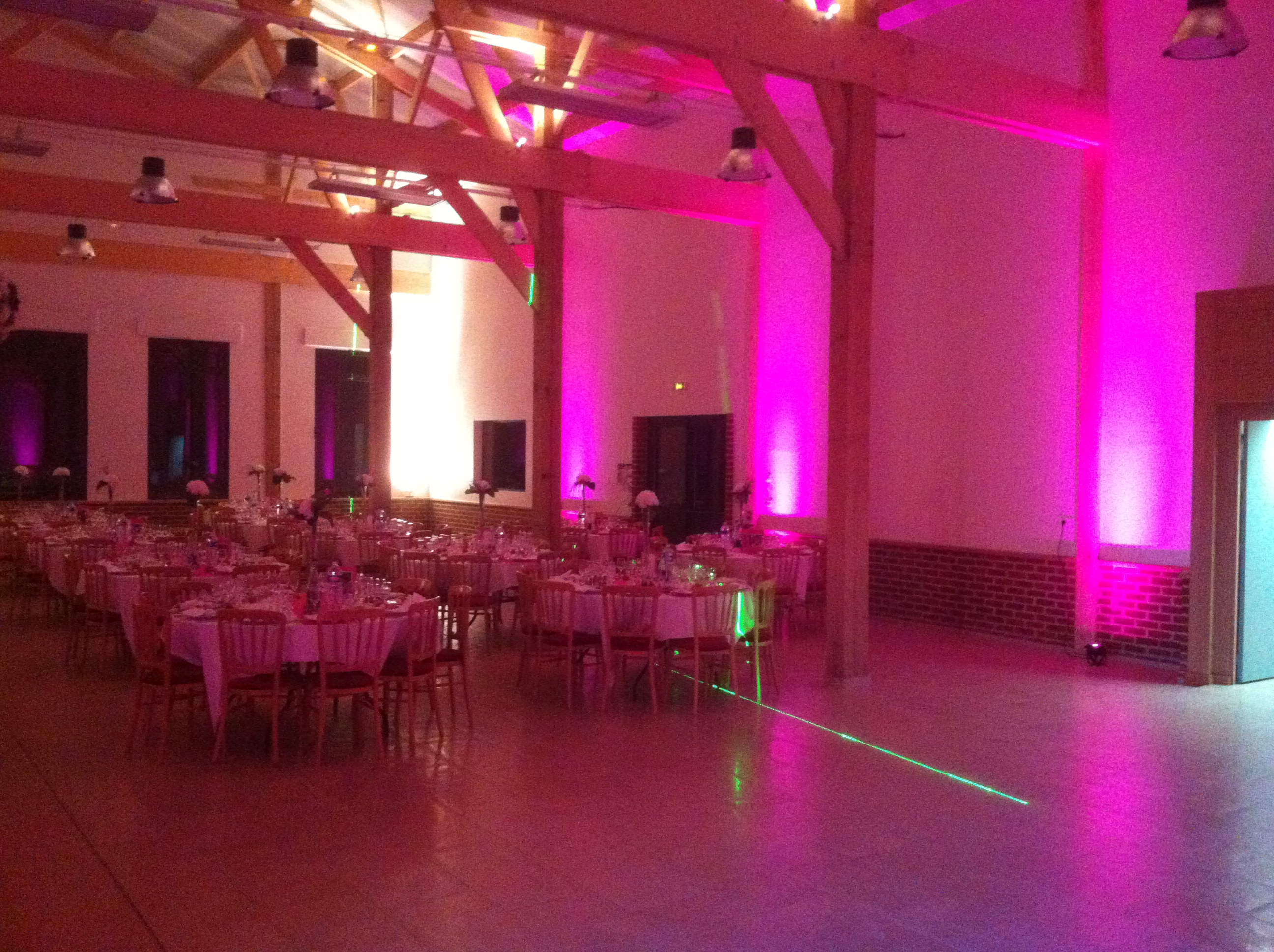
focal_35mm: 35
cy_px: 476
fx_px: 1286
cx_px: 637
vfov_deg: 40.6
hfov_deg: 52.7
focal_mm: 3.85
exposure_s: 1/15
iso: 800
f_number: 2.8
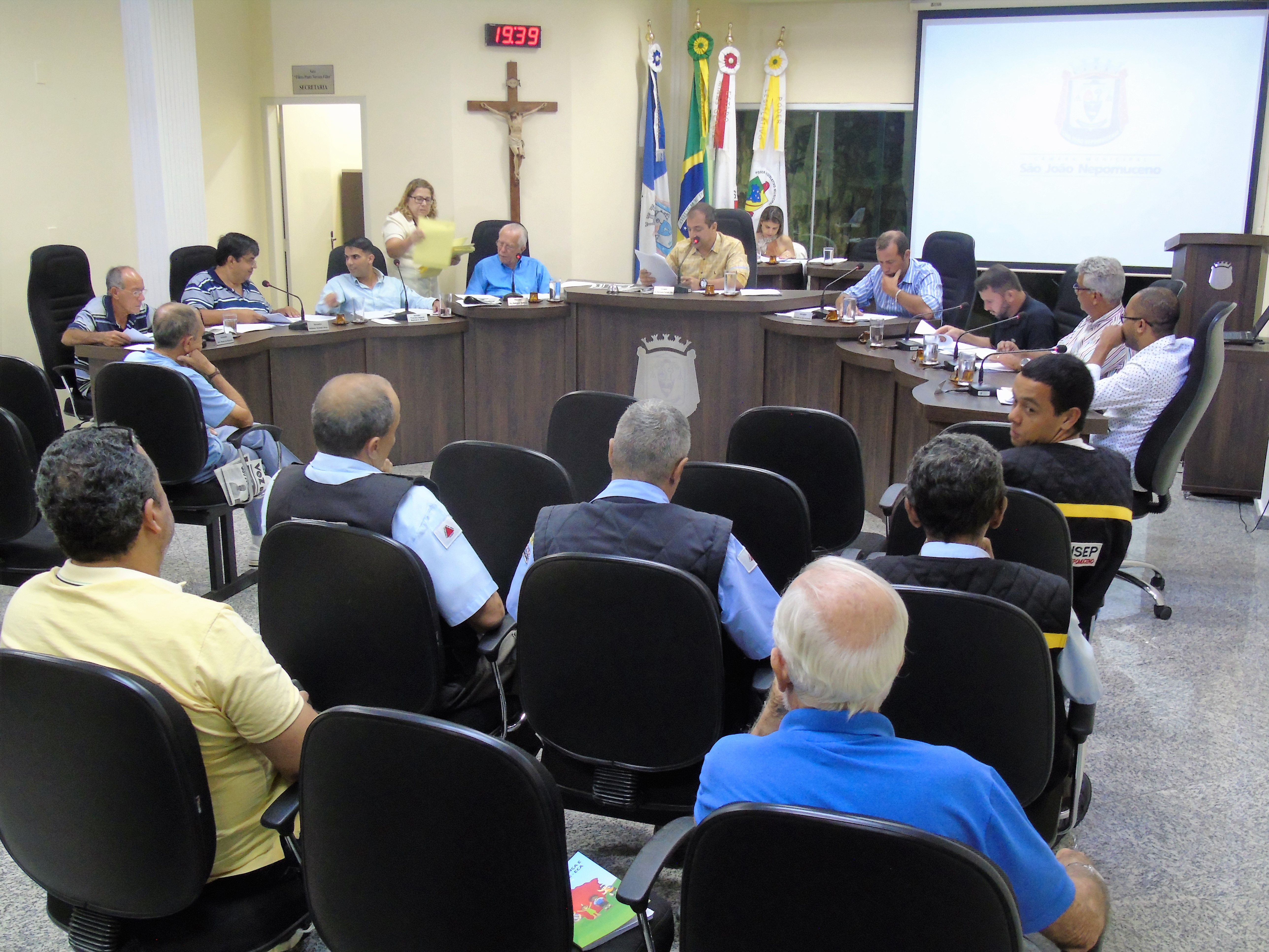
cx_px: 634
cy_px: 476
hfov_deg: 54.0
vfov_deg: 41.8
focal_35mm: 34
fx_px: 1246
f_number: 3.8
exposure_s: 1/15
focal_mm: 6.1
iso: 400
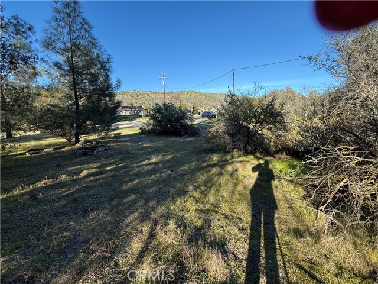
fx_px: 153
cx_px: 189
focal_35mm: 14
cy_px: 142
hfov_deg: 102.1
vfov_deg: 85.7
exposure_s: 1/569
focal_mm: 2.22
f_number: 2.2
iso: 64
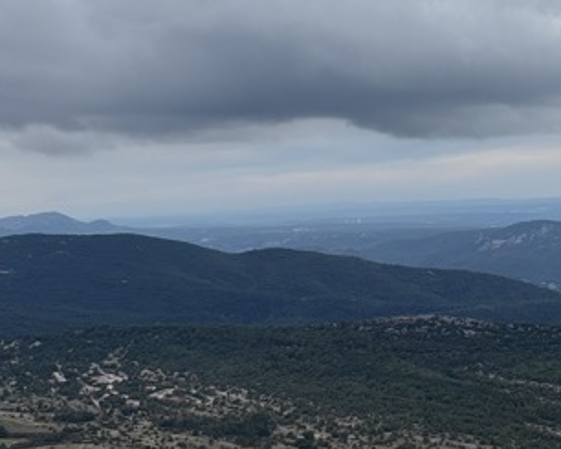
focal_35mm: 85
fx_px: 1412
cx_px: 486
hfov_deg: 22.0
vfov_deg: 18.0
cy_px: 128
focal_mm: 5.96
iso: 50
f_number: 1.6
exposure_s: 1/2151
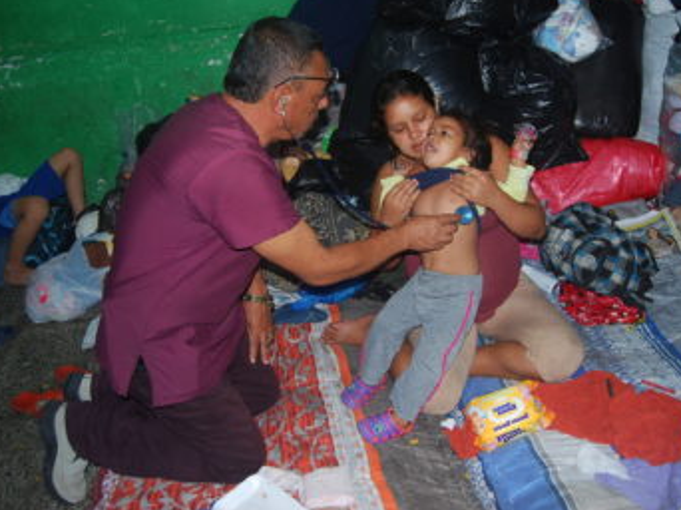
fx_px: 609
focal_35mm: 31
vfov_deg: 45.4
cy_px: 243
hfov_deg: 58.2
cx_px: 378
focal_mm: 18
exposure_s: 1/60
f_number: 3.5
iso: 200
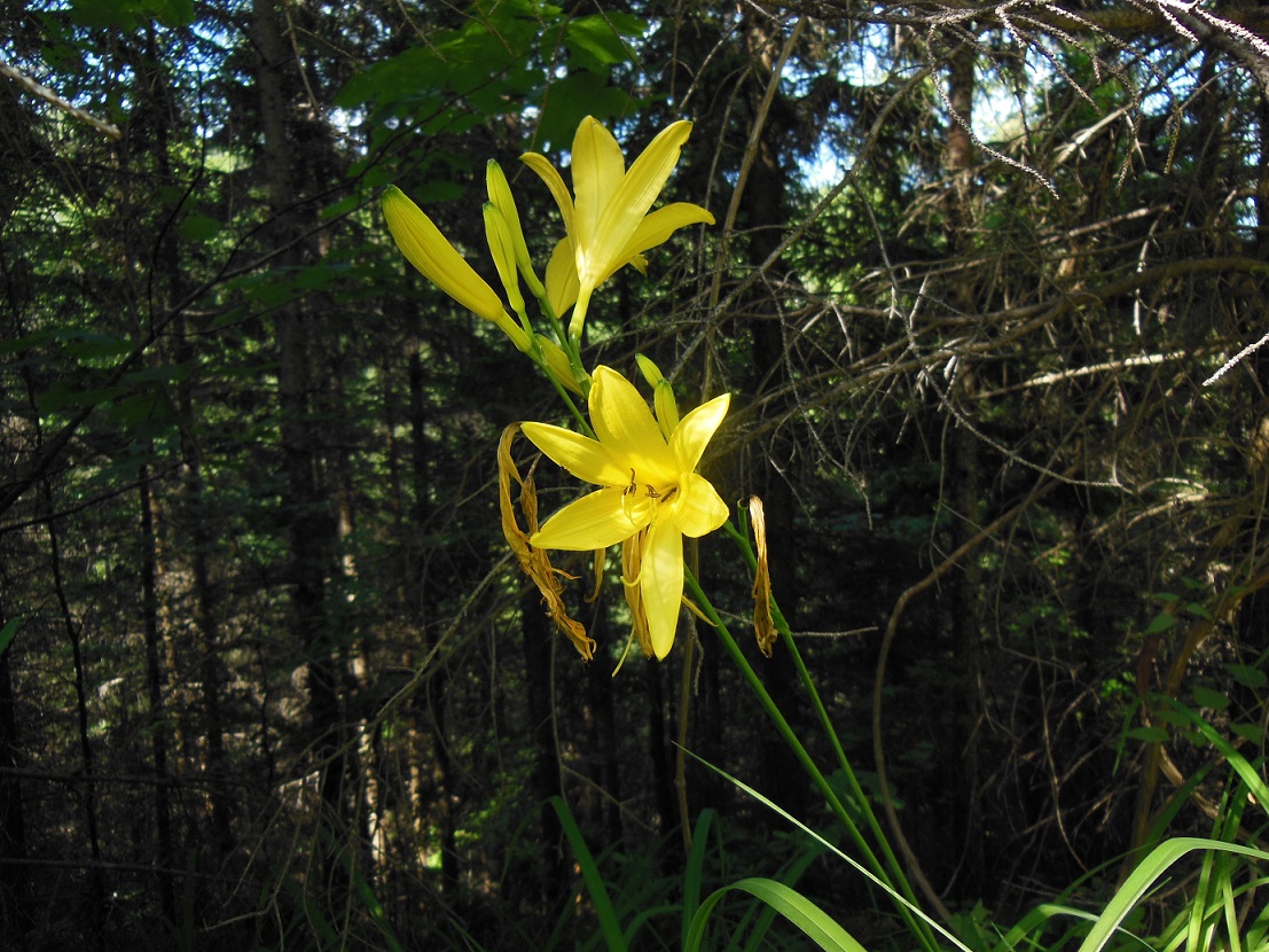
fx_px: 916
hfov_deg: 69.4
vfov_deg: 54.9
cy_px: 476
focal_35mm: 25
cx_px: 634
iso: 125
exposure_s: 1/80
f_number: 3.5
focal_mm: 4.5
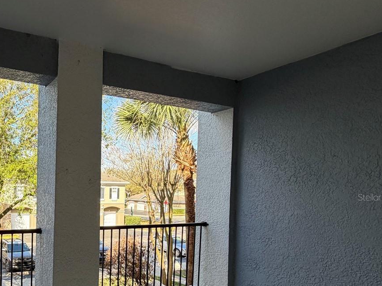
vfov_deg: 51.8
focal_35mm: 26
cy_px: 197
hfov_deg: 58.5
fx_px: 287
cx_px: 45
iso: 40
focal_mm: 2.22
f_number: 2.2
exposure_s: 1/203
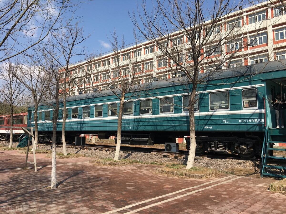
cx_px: 143
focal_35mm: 29
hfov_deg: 61.7
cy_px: 107
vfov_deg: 48.2
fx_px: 240
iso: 25
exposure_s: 1/1603
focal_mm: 4.15
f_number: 2.2
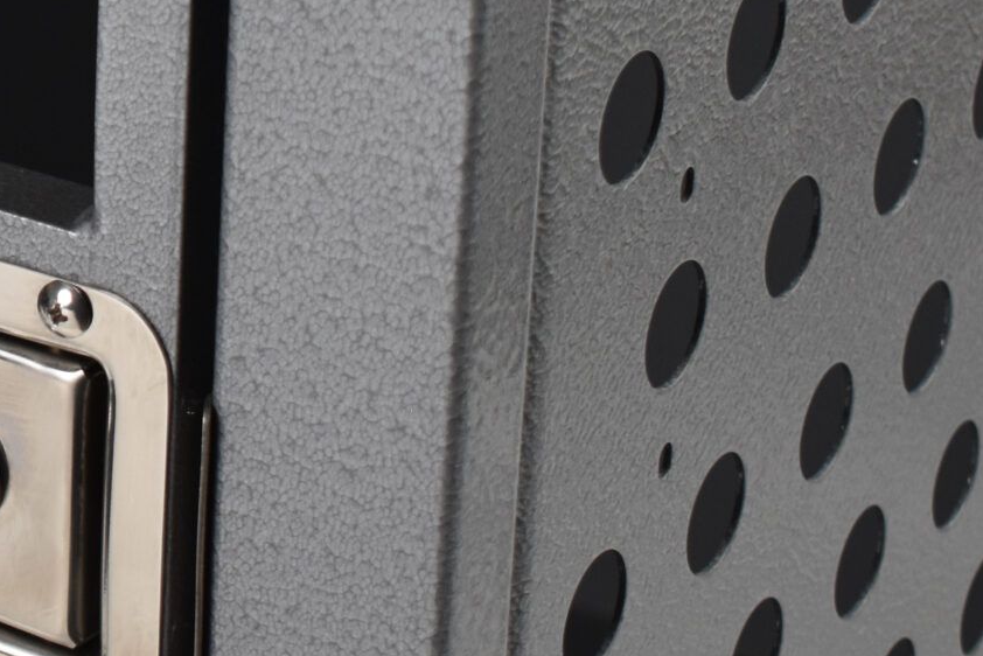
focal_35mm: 155
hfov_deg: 12.9
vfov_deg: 8.8
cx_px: -191
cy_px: -130
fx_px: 4234
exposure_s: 1/60
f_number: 4.5
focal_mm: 34
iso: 450
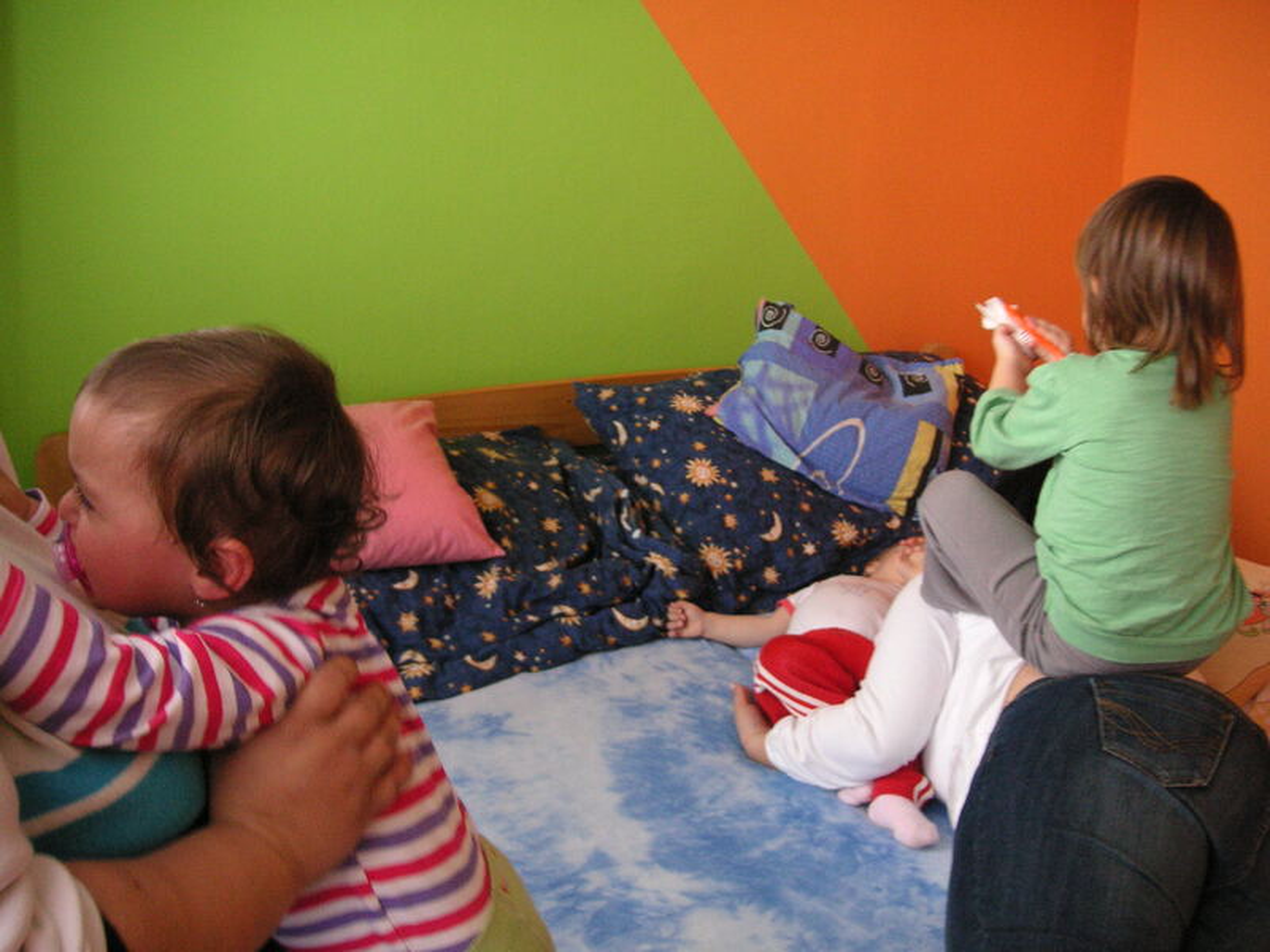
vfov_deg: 38.7
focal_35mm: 37
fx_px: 1357
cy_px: 476
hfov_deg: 50.1
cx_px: 635
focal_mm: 6.1
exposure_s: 1/45
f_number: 2.8
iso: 125
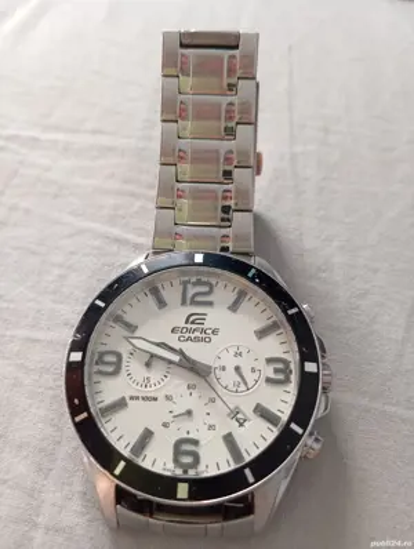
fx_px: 445
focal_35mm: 28
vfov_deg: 63.4
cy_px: 274
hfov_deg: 49.9
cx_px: 207
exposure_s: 1/50
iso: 372
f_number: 1.8
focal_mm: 4.22
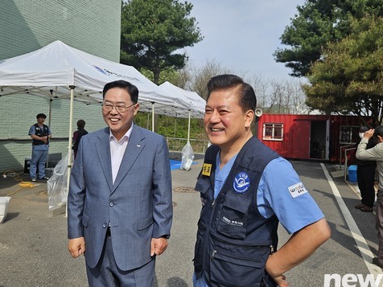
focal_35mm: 29
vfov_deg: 48.1
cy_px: 123
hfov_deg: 61.6
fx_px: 321
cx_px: 205
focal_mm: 5.4
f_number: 1.8
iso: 25
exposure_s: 1/2593
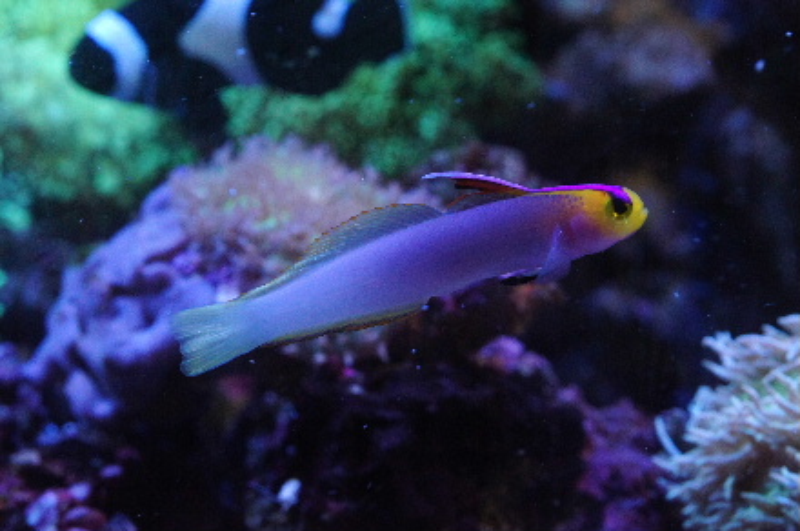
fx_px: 1664
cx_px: 400
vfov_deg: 18.1
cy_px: 266
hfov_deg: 27.0
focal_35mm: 75
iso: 3200
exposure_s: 1/125
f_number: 9
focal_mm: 50
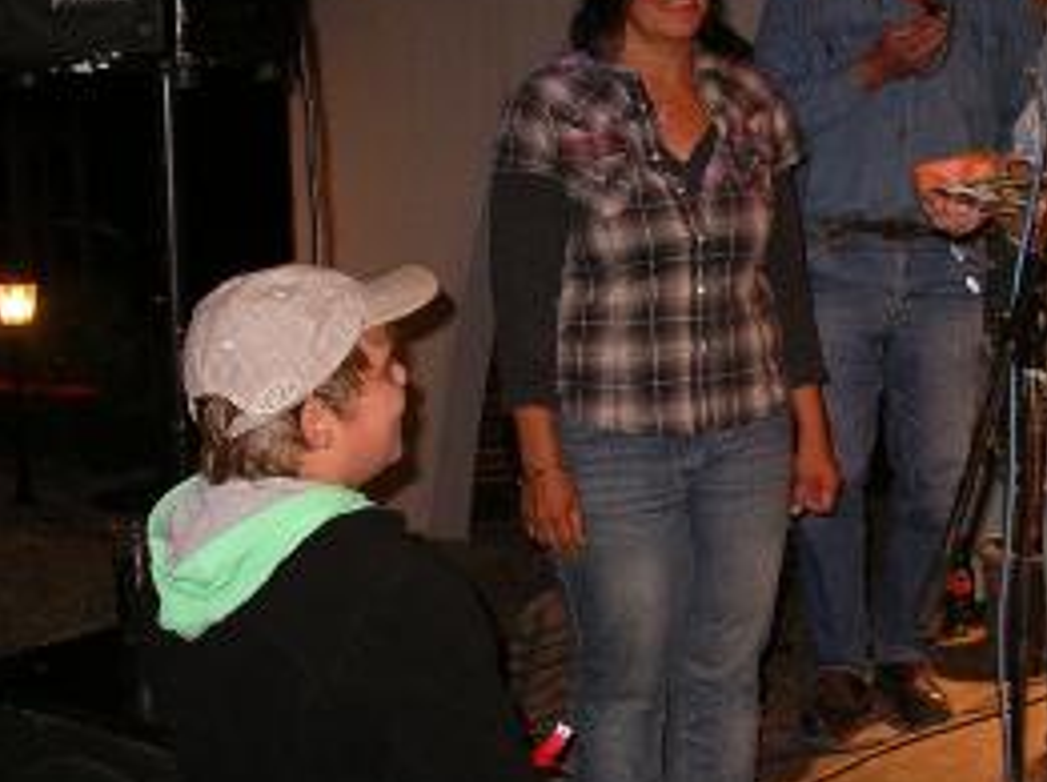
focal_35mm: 71
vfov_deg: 20.7
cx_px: 666
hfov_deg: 27.3
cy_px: 371
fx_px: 2145
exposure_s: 1/40
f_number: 2.8
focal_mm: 7.8
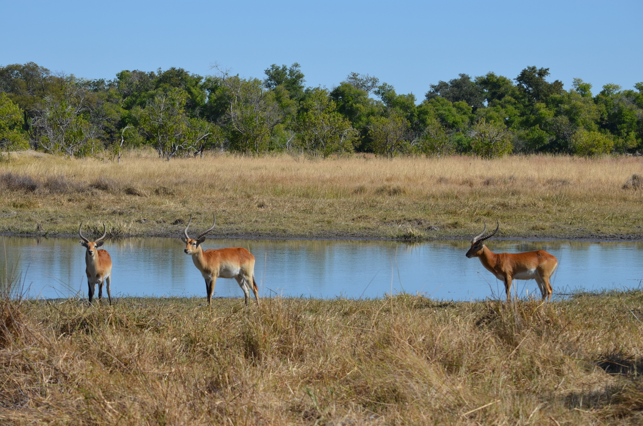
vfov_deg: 9.1
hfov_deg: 13.7
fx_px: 2674
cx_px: 322
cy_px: 213
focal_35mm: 150
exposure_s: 1/320
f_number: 9
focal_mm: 100
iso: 100
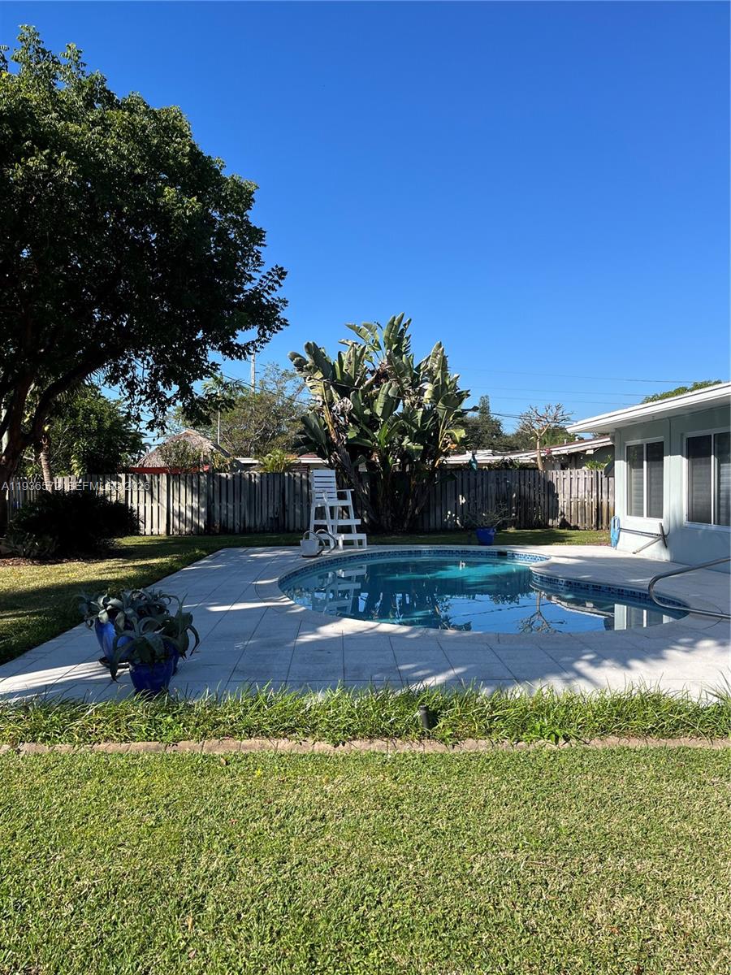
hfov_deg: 53.1
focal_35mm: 26
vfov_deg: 67.3
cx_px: 366
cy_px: 488
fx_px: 732
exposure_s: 1/2463
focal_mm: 5.1
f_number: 1.6
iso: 50
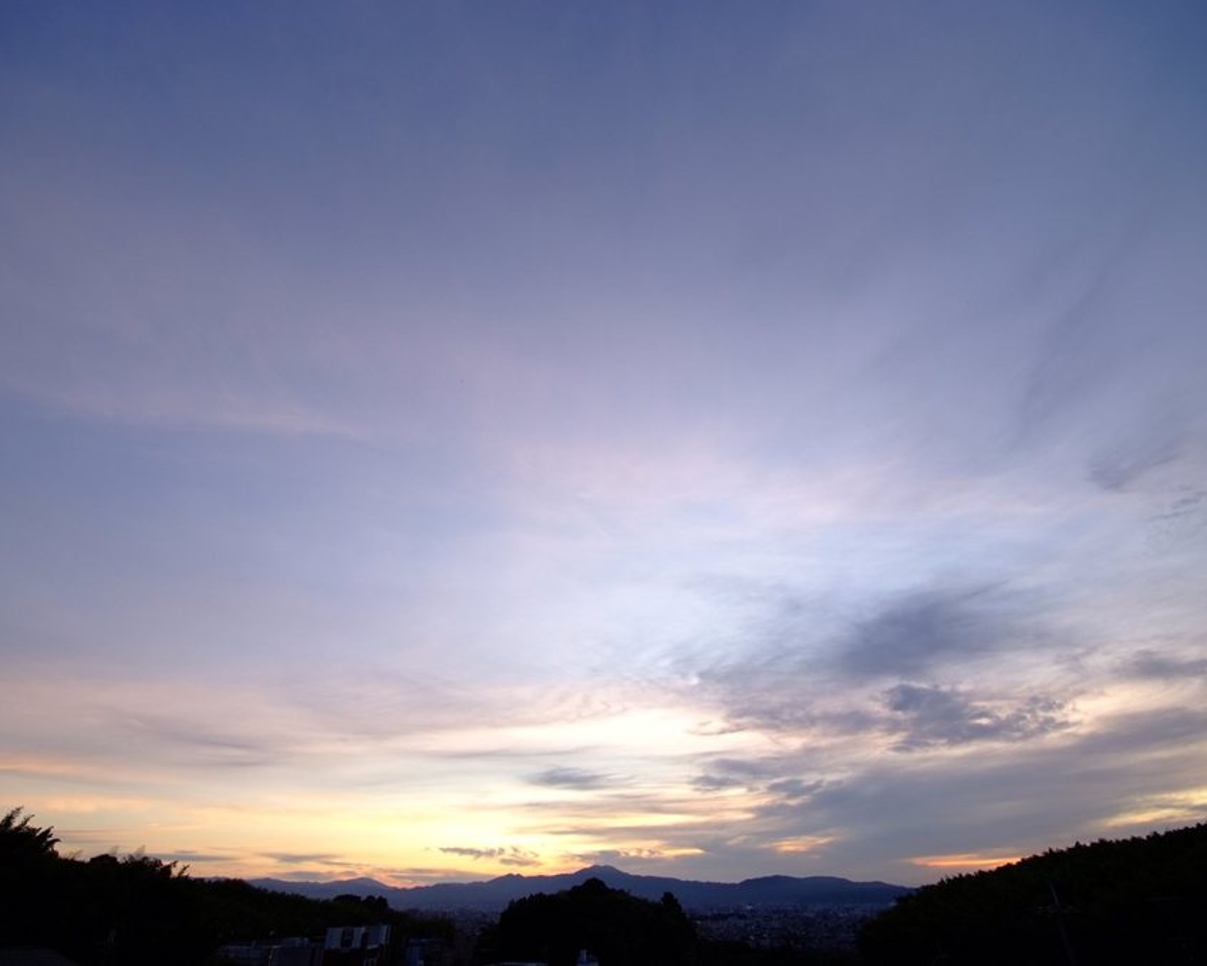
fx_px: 607
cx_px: 581
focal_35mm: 17
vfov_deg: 77.0
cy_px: 480
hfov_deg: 89.6
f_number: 8
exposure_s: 1/60
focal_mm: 10
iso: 320
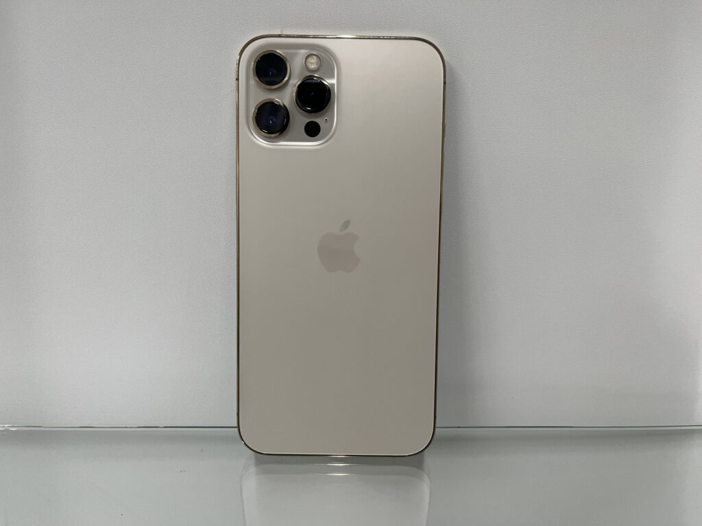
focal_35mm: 26
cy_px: 263
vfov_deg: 53.1
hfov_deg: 67.3
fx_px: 527
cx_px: 351
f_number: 1.6
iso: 100
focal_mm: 5.1
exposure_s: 1/100
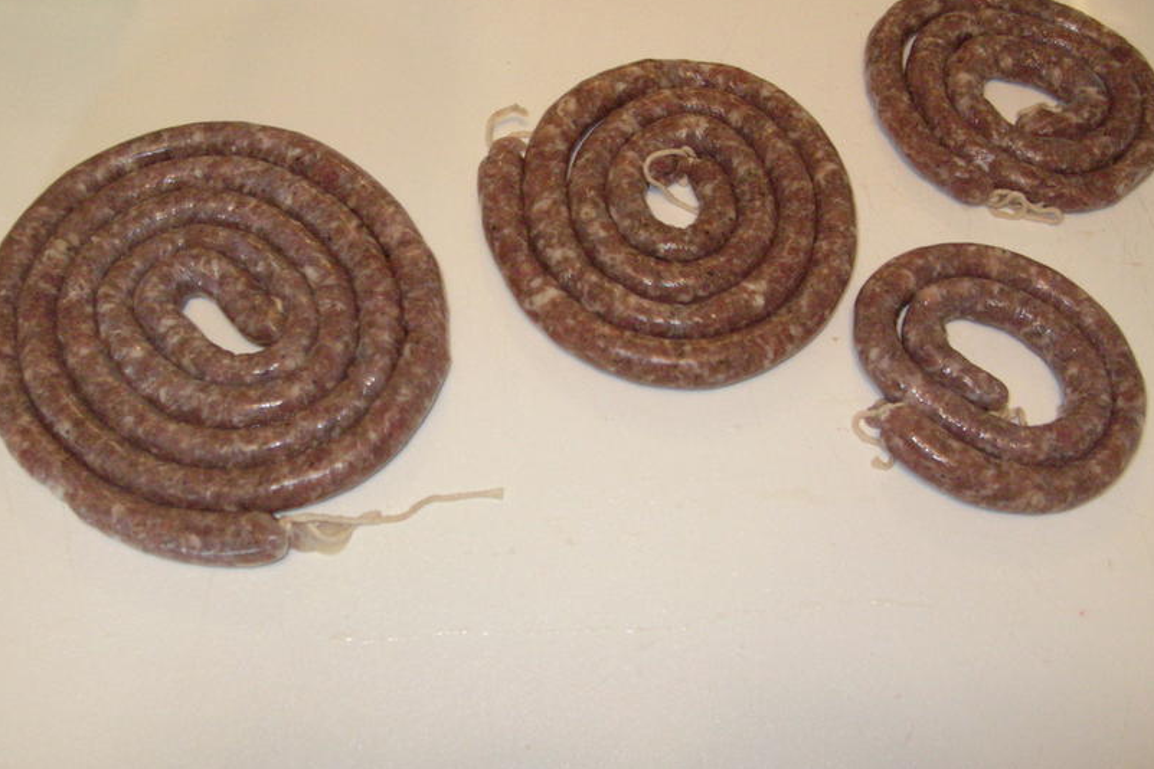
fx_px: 1346
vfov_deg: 31.9
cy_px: 348
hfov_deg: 46.4
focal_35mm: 42
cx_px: 573
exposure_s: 1/28.3
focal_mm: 6
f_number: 2.7
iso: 271
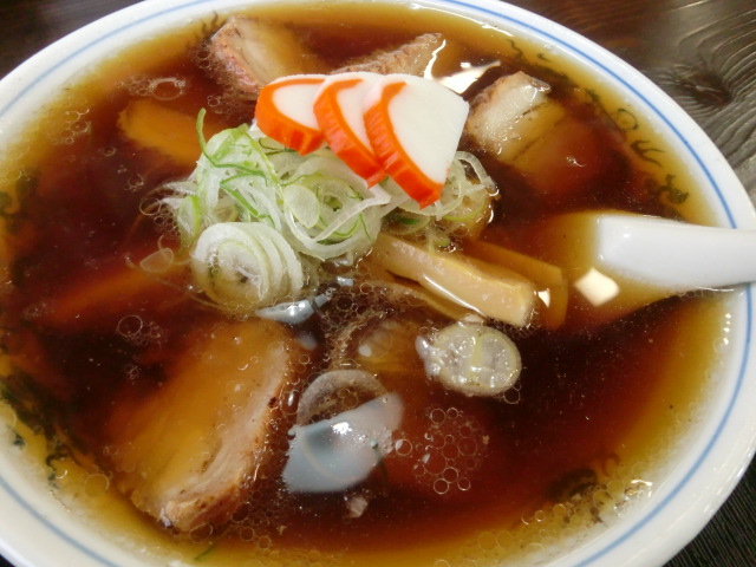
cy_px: 284
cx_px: 378
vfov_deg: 49.7
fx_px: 612
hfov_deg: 63.4
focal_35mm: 28
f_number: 2.6
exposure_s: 1/50
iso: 400
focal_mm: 4.65
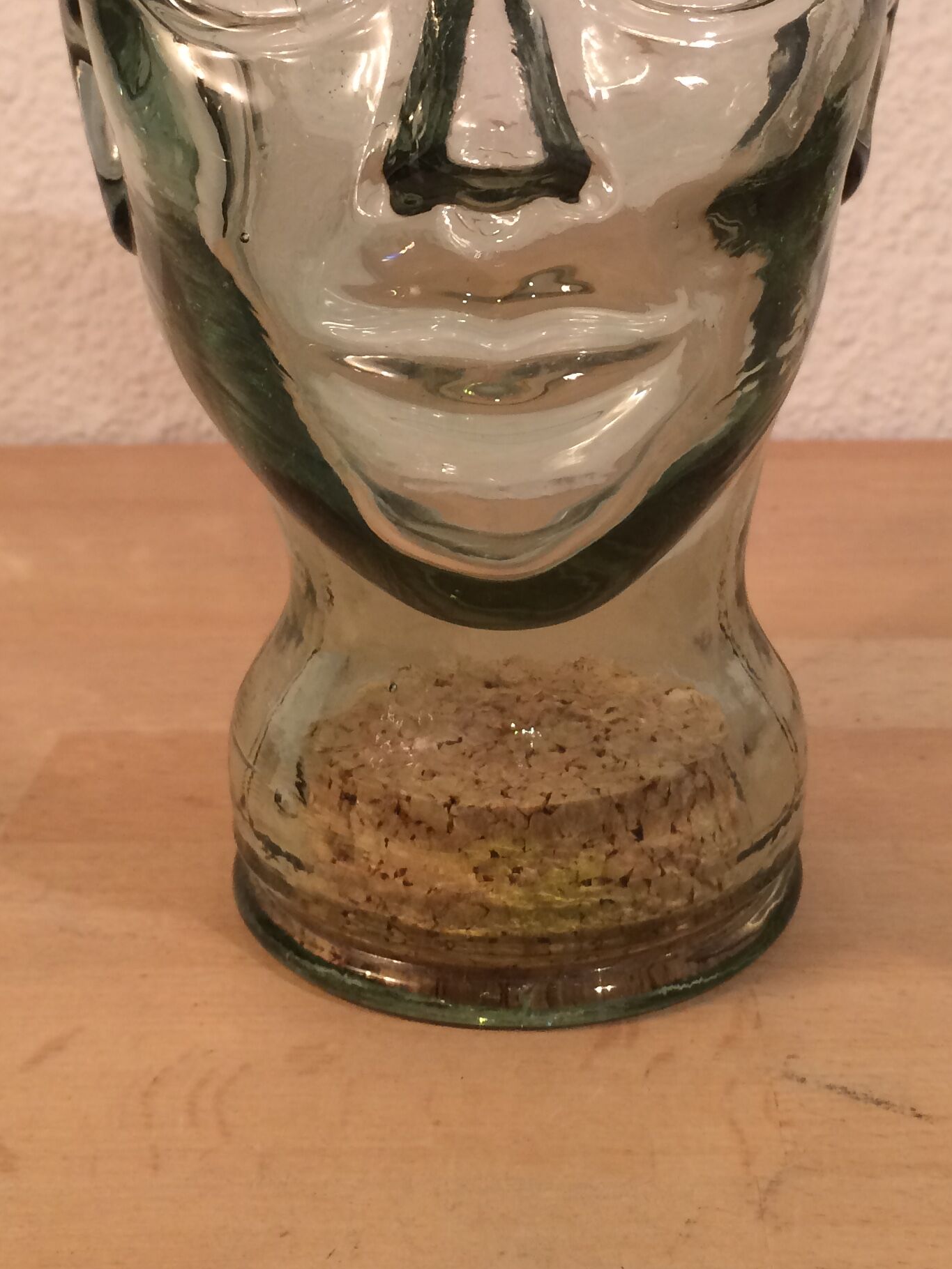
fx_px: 1907
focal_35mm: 52
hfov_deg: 28.0
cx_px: 518
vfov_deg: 35.3
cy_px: 211
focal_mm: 4.15
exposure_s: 1/33
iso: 50
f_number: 2.2
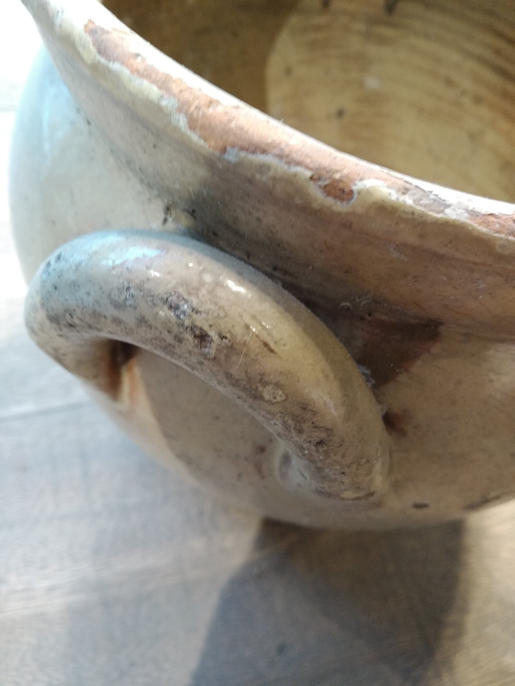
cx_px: 258
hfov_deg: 53.1
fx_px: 516
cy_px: 343
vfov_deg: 67.3
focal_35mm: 26
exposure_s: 1/33
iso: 400
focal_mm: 3.82
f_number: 2.2
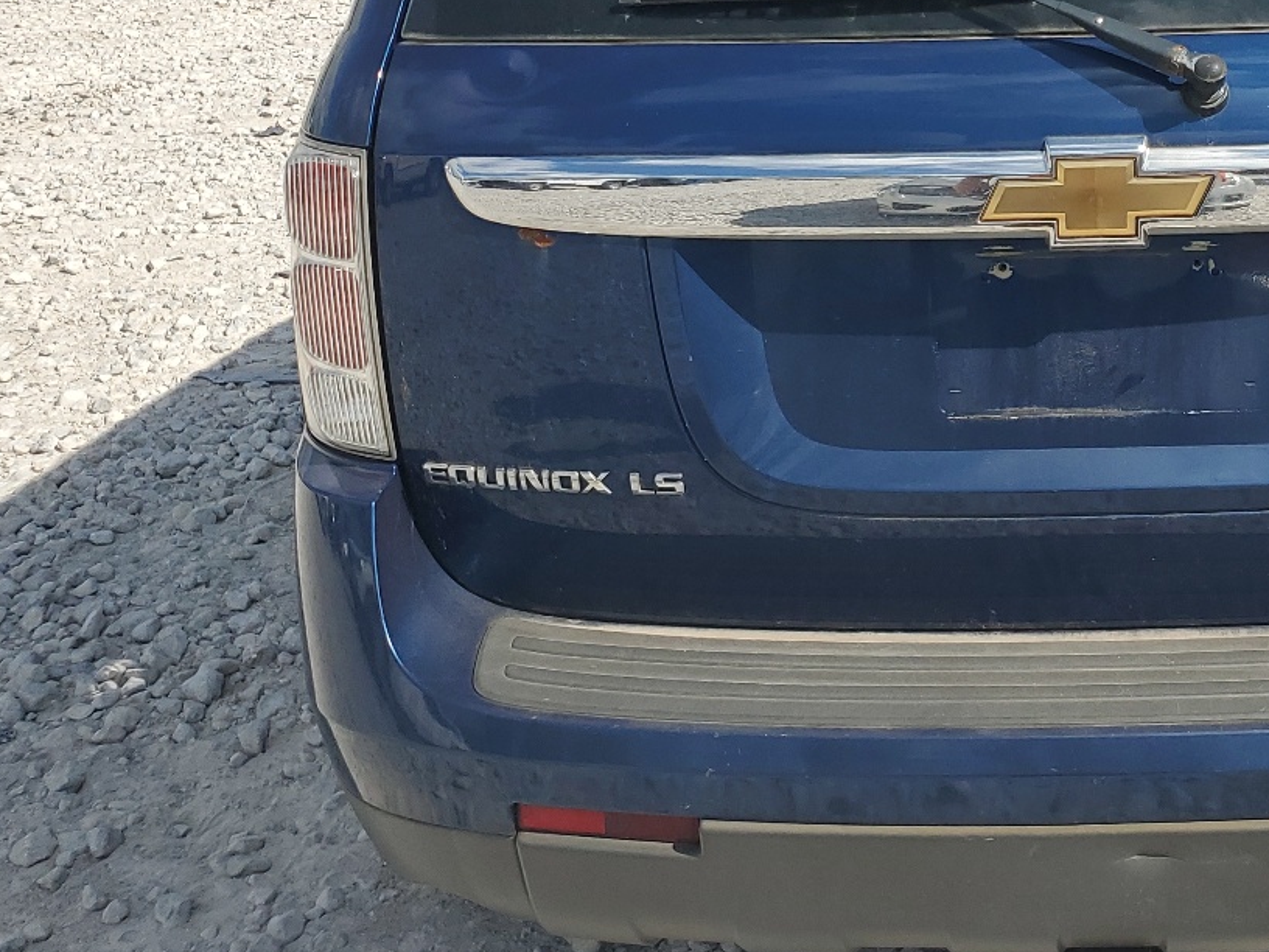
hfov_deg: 35.7
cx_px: 1093
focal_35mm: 51
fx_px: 1870
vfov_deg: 27.9
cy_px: 165
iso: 50
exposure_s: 1/3333
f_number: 1.5
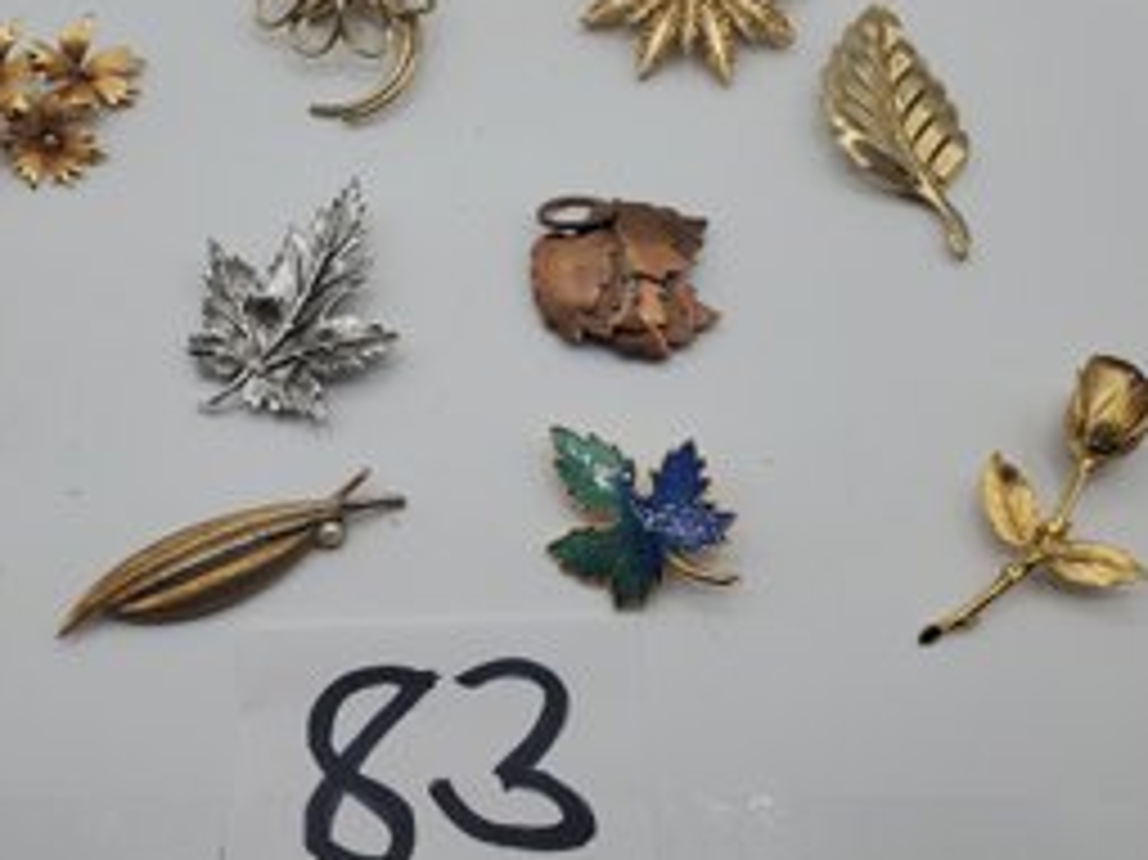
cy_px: 380
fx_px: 1160
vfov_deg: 40.6
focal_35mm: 35
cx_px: 466
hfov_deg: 52.3
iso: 50
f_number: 2.4
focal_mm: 4.3
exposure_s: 1/701
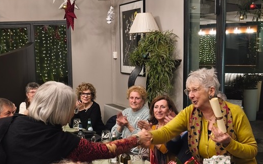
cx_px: 106
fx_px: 430
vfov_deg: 21.5
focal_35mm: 60
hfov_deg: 33.9
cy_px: 114
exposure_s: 1/33.3
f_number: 1.65
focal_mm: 6.18
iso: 1000
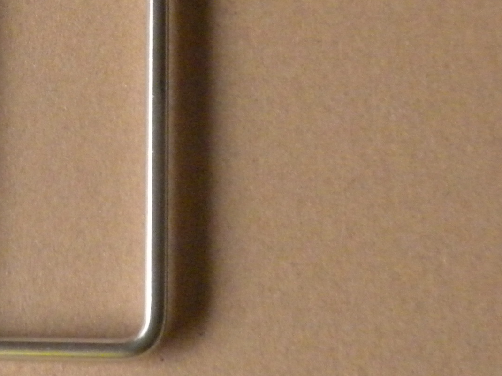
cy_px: -26
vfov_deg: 11.6
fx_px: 1827
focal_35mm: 126
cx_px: -79
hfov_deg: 15.2
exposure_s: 1/123
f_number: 4.3
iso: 800
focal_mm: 9.1
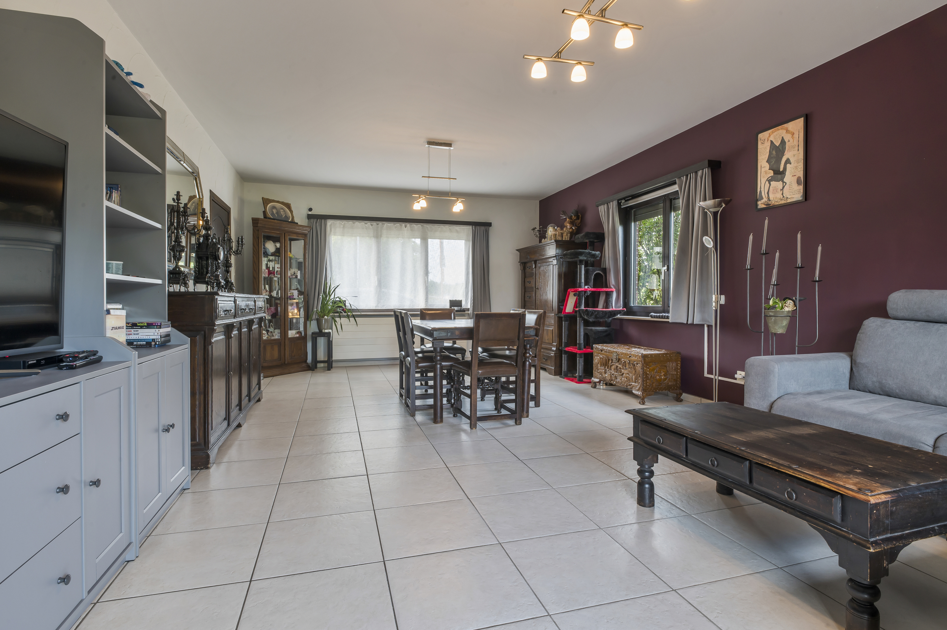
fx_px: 447
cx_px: 474
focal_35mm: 17
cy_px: 315
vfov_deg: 70.4
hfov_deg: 93.3
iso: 250
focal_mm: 17
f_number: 13
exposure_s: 1/10
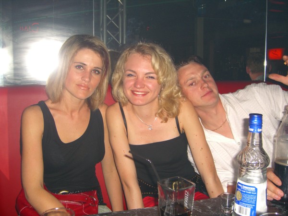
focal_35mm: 38
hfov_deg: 49.0
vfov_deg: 37.7
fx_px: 316
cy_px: 108
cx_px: 144
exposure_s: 1/60
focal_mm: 7.9
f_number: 2.8
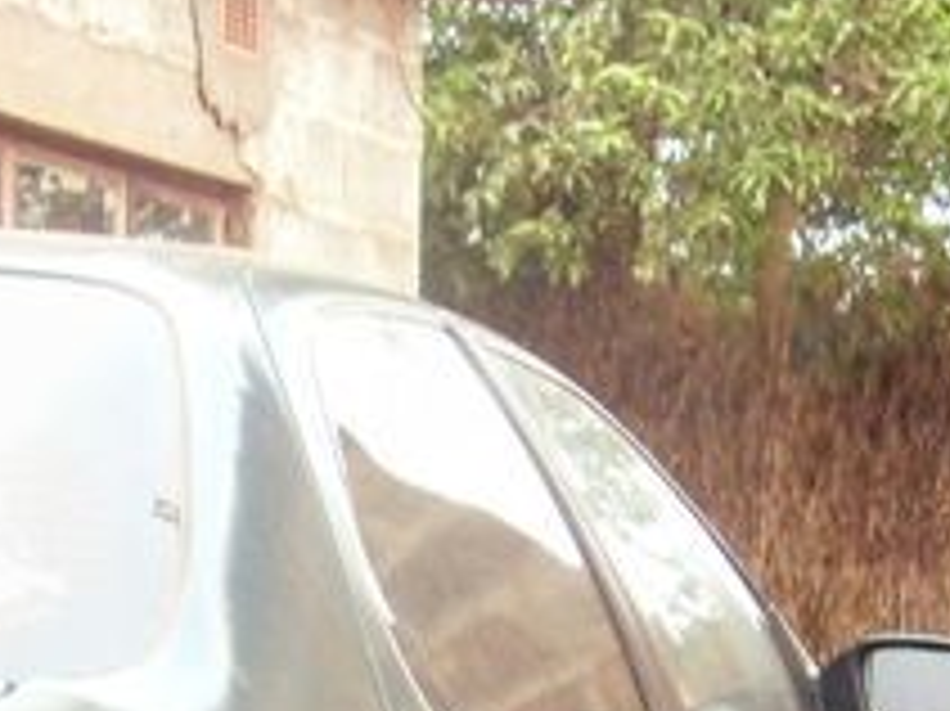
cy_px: 1080
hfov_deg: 13.2
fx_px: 4059
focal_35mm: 148
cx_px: 0
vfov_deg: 9.7
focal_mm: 6.6
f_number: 3.5
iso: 200
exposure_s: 1/45
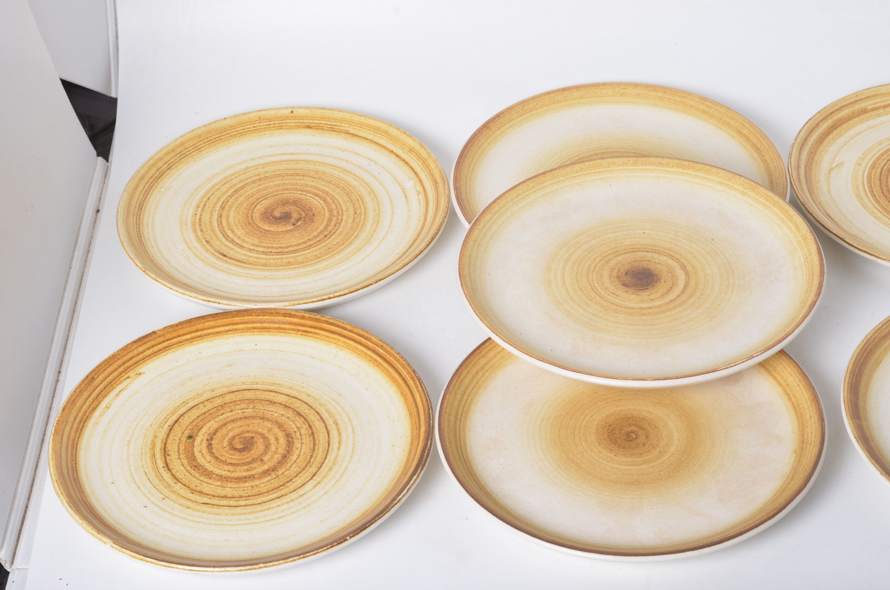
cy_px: 295
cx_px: 445
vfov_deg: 18.1
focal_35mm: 75
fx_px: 1850
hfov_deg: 27.0
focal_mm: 50
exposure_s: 1/125
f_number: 11
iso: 100
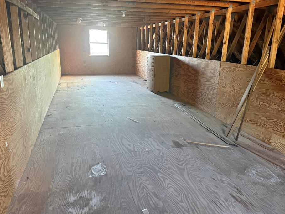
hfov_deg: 65.3
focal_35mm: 27
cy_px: 97
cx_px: 136
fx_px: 222
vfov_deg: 51.3
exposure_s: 1/60
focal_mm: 6.76
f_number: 1.78
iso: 500
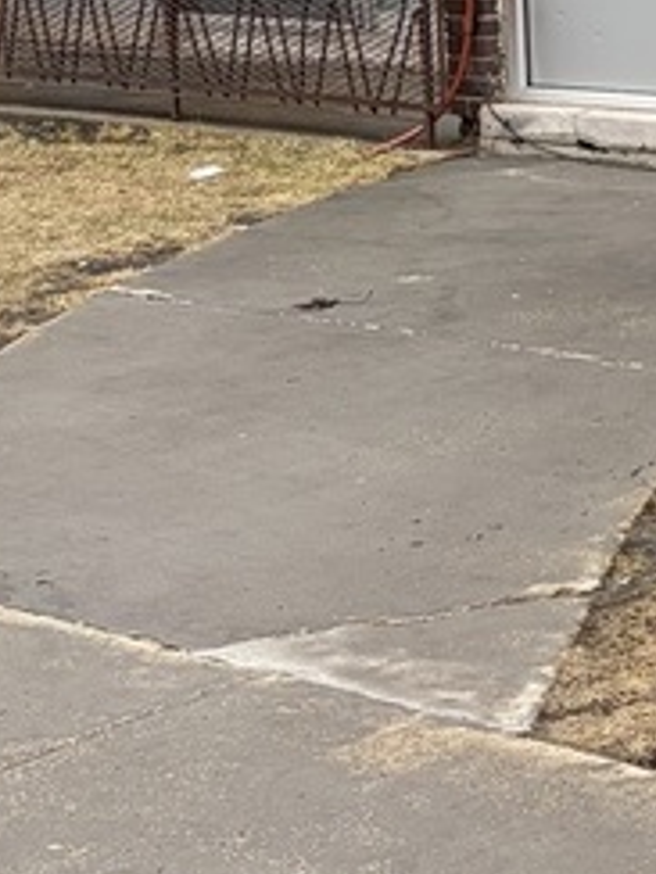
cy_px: -61
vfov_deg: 16.6
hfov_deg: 11.4
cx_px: 1398
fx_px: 2906
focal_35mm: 115
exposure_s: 1/355
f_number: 1.6
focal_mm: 5.96
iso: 50
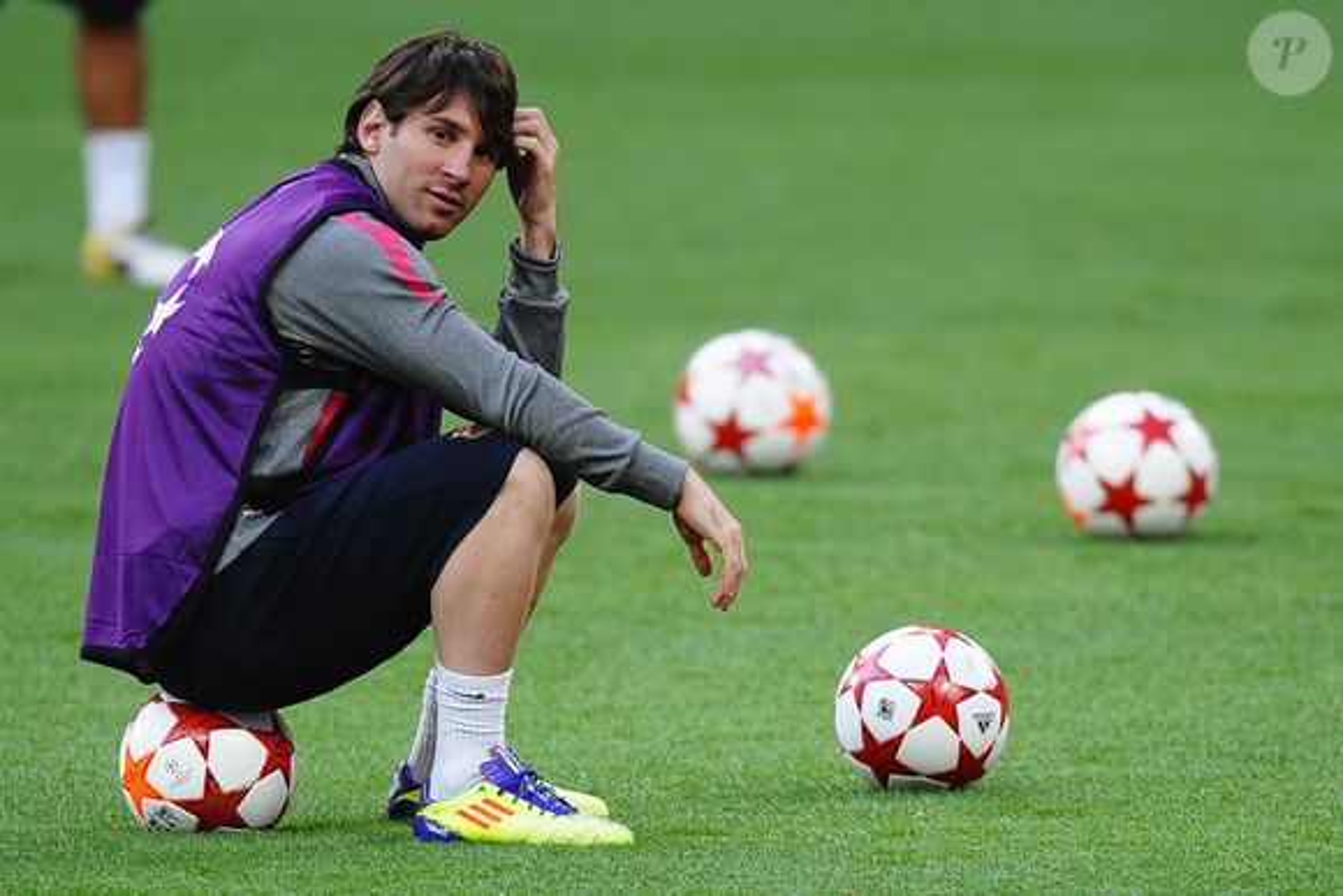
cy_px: 448
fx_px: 14925
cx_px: 672
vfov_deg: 3.4
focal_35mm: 400
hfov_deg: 5.2
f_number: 2.8
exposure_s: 1/1000
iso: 1250
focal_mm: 400
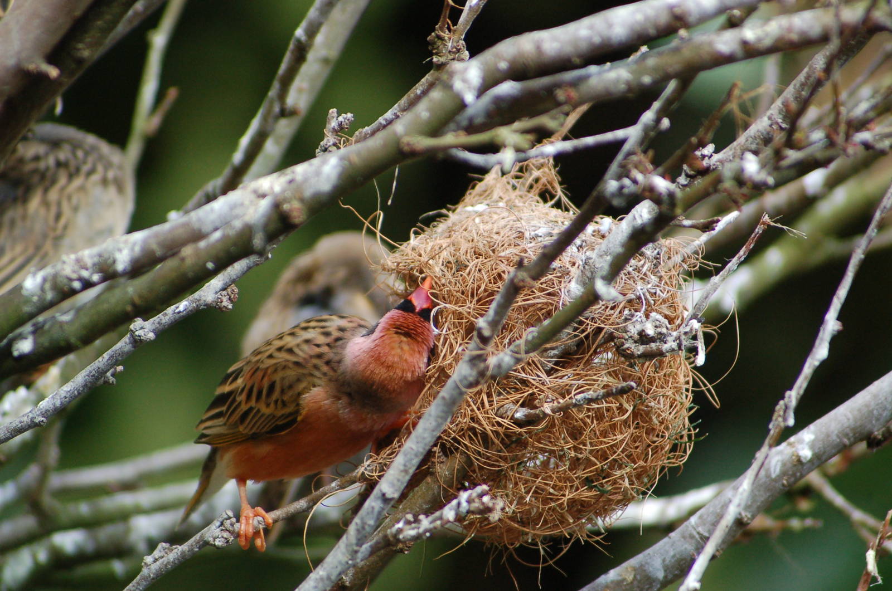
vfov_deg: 2.3
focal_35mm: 585
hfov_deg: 3.5
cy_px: 296
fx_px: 14470
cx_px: 446
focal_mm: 390
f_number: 6.7
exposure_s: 1/160
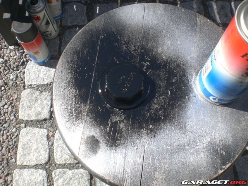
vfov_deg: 37.7
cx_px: 124
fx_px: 272
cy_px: 93
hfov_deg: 49.0
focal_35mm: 38
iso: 50
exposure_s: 1/320
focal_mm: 6.3
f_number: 4.4
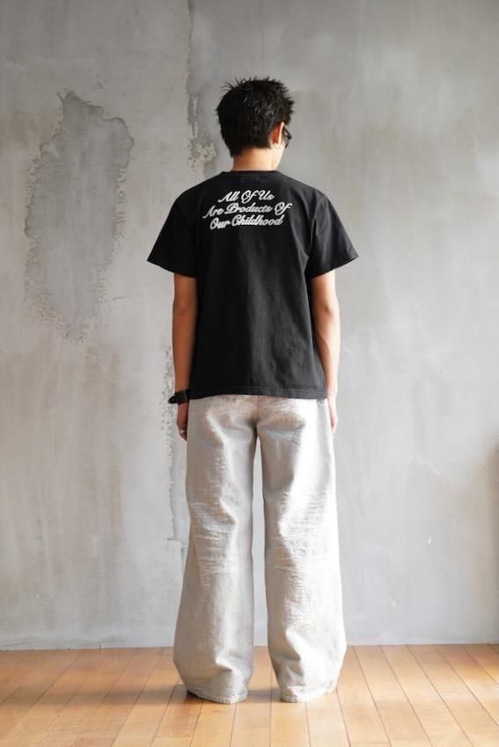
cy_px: 374
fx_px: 1039
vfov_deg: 39.6
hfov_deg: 27.0
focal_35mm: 50
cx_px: 250
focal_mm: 50
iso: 1000
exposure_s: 1/100
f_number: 3.5
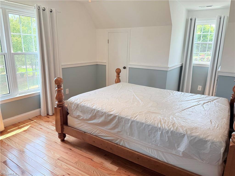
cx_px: 118
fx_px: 163
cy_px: 88
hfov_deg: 71.6
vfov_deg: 56.8
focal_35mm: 24
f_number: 1.78
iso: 80
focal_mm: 6.76
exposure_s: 1/190
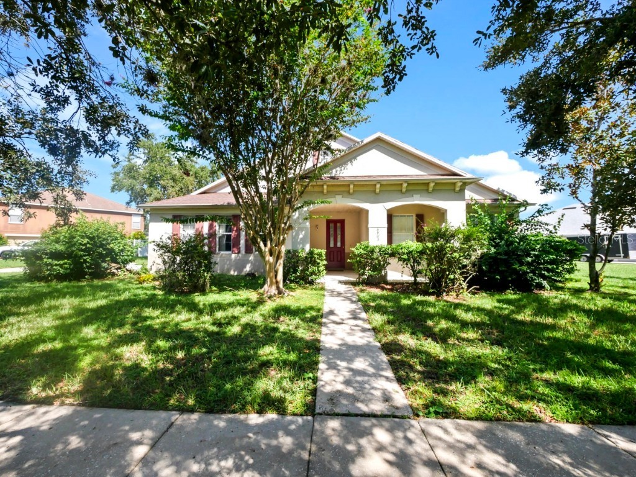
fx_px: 257
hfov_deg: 102.1
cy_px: 238
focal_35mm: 14
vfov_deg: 85.7
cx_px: 318
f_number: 6.3
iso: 200
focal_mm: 7
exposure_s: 1/320
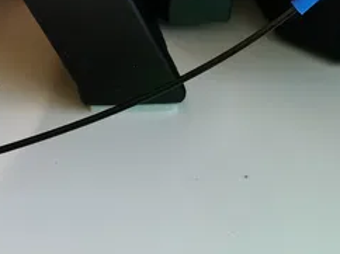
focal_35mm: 93
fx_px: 913
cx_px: 93
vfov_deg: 14.9
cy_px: -110
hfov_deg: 21.0
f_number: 1.6
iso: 800
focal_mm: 5.56
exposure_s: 1/20
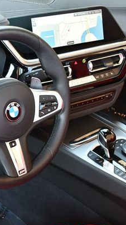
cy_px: 109
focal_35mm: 80
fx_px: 476
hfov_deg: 15.0
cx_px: 29
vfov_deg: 26.5
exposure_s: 1/125
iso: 800
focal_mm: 24
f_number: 4
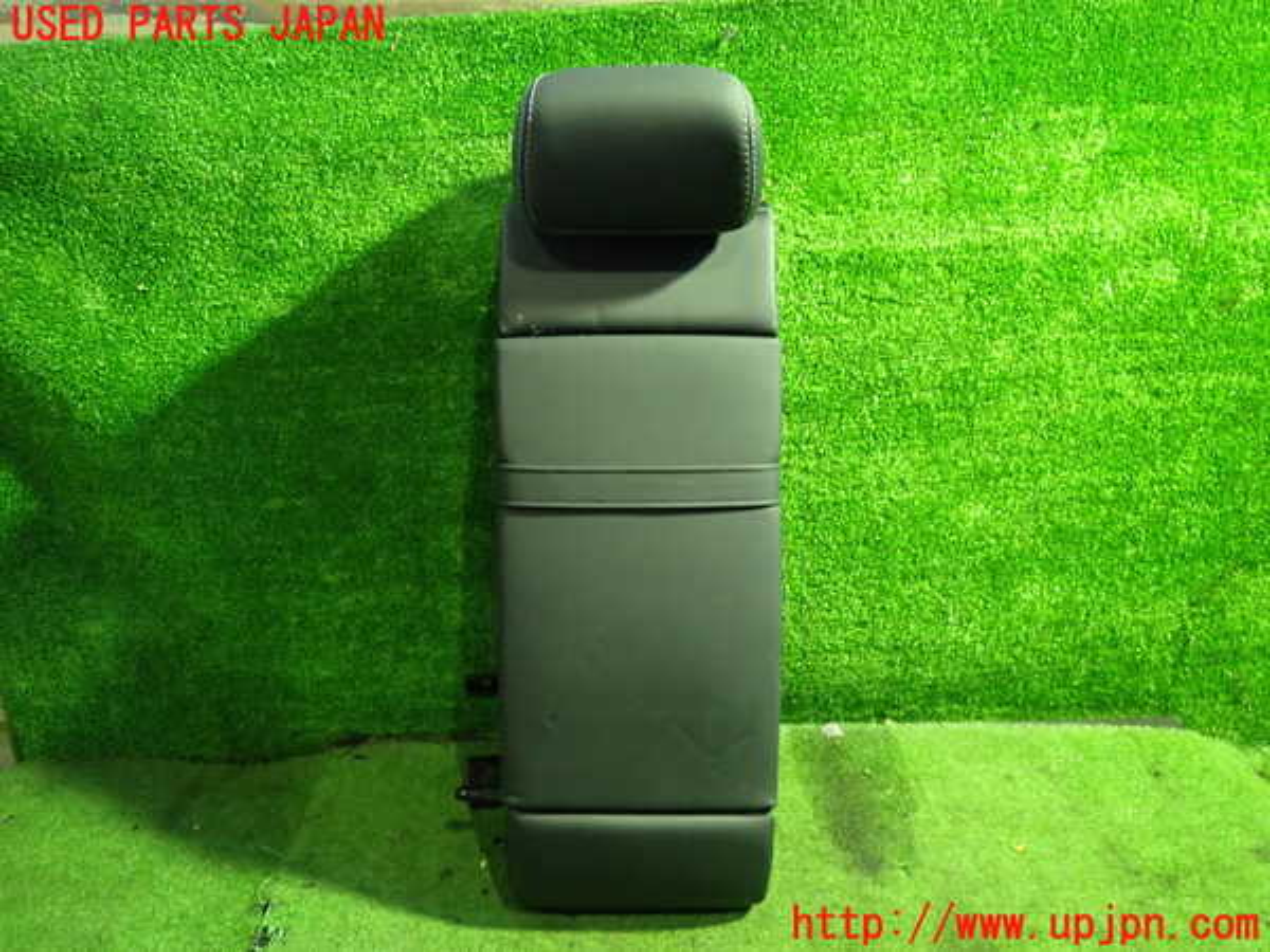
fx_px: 917
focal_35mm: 25
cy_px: 476
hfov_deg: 69.4
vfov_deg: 54.9
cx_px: 635
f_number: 2
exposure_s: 1/30
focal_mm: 4.5
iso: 800
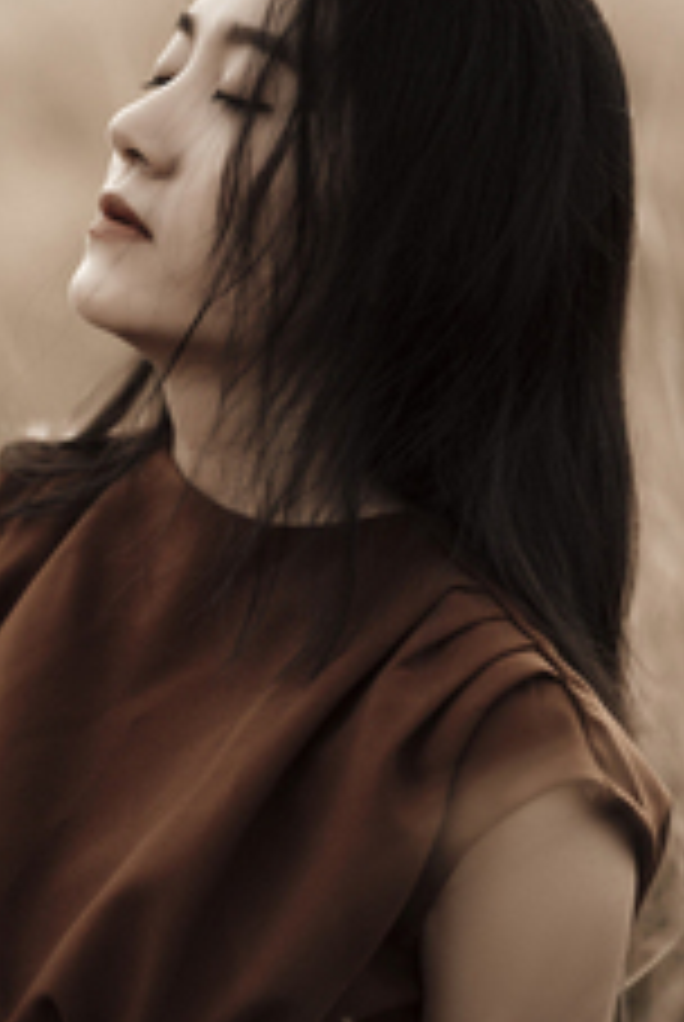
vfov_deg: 14.1
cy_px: 657
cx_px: 106
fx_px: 4120
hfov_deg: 9.5
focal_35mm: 145
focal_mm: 85
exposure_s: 1/400
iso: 100
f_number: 2
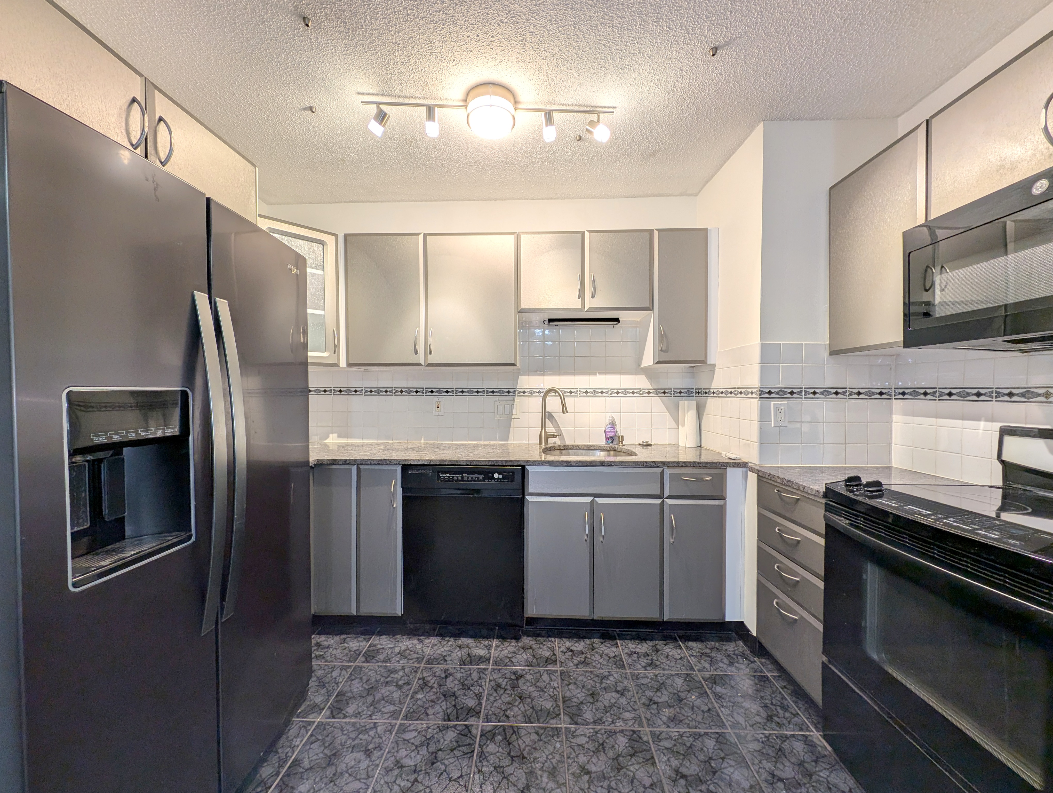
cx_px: 526
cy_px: 396
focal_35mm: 12
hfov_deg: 110.5
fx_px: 366
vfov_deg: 94.6
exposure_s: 1/23.8
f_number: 1.95
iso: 46
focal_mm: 2.23
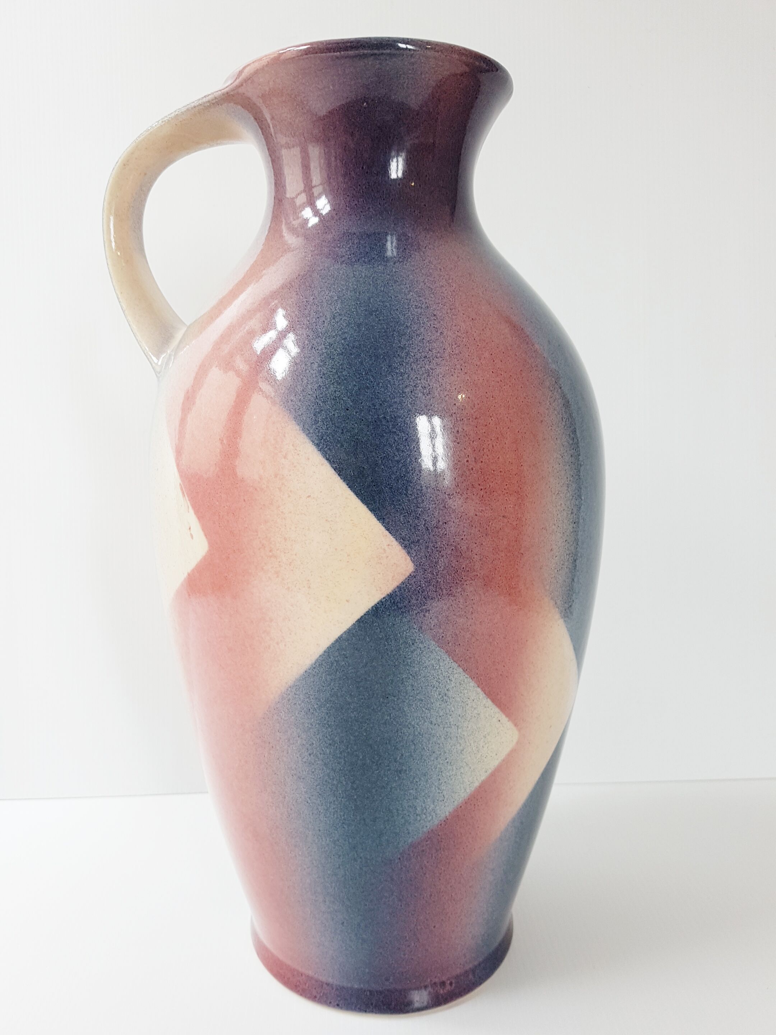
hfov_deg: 53.1
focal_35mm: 26
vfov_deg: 67.3
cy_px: 518
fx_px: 777
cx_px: 388
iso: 50
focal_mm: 4.2
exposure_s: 1/101
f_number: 1.7
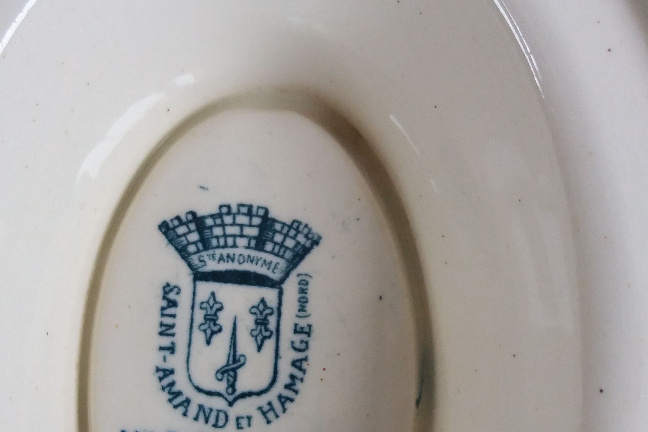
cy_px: 272
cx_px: 257
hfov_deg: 38.0
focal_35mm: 52
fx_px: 936
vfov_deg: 25.9
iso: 200
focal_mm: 3.7
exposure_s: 1/138
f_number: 1.9
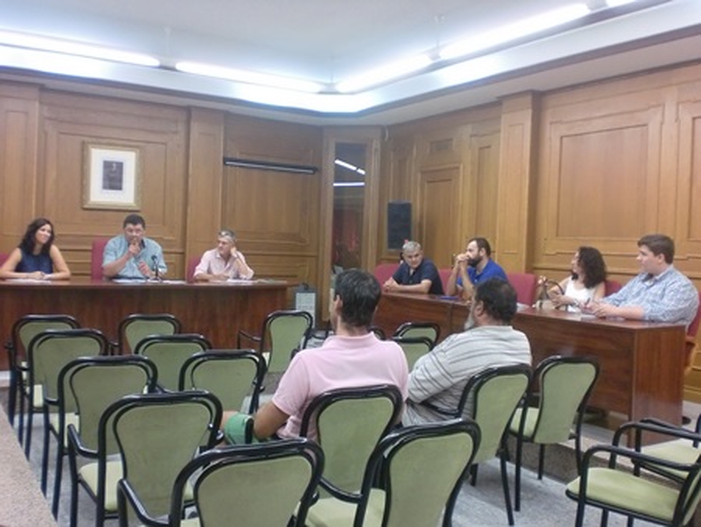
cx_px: 350
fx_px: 709
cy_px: 264
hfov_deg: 52.6
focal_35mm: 35
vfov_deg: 40.7
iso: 400
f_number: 3.1
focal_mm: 6.3
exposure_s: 1/50
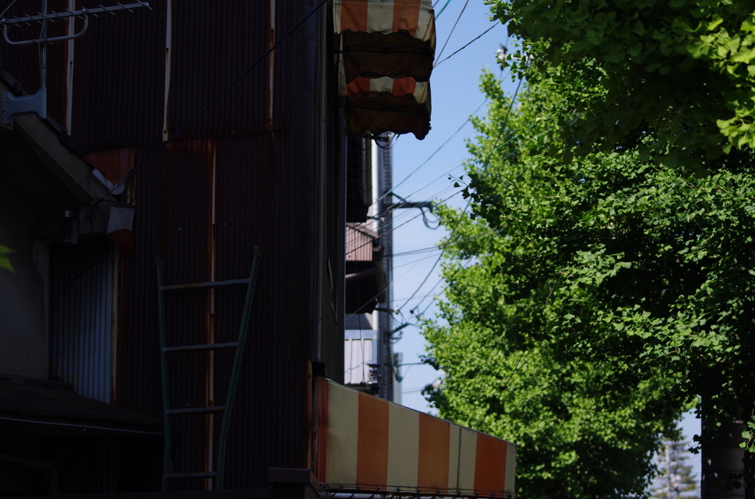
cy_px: 239
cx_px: 386
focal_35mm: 111
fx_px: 2322
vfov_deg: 12.3
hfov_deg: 18.5
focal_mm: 70
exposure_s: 1/640
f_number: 4
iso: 100
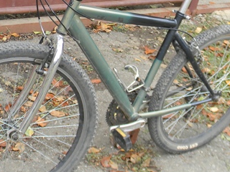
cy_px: 51
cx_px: 108
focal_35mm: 90
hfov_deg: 21.8
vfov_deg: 16.4
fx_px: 598
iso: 80
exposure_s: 1/57
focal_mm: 6.4
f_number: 3.7
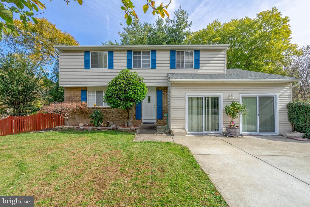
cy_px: 104
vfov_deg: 73.7
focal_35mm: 16
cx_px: 155
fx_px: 138
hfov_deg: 96.7
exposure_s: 1/2500
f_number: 8
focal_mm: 16
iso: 100
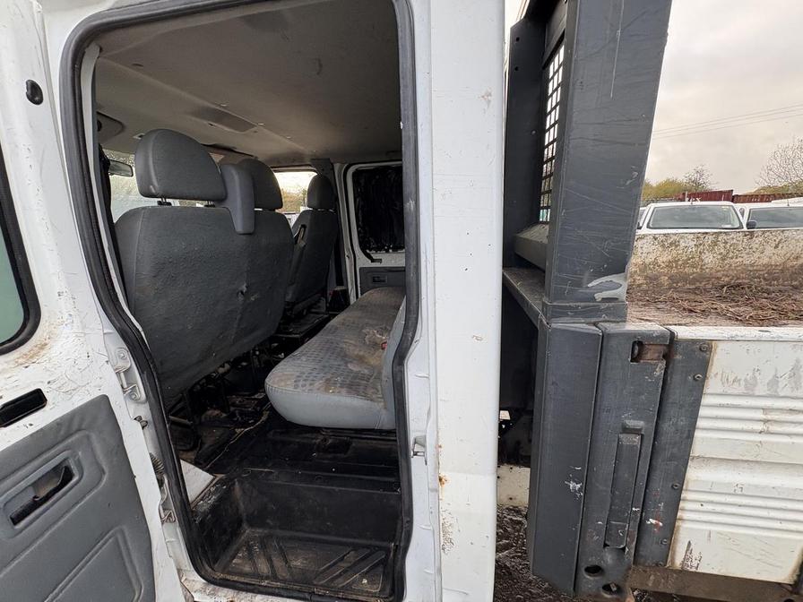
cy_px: 301
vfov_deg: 85.7
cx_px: 402
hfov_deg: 102.1
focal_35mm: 14
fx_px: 325
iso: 40
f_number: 2.2
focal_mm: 2.22
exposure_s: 1/99
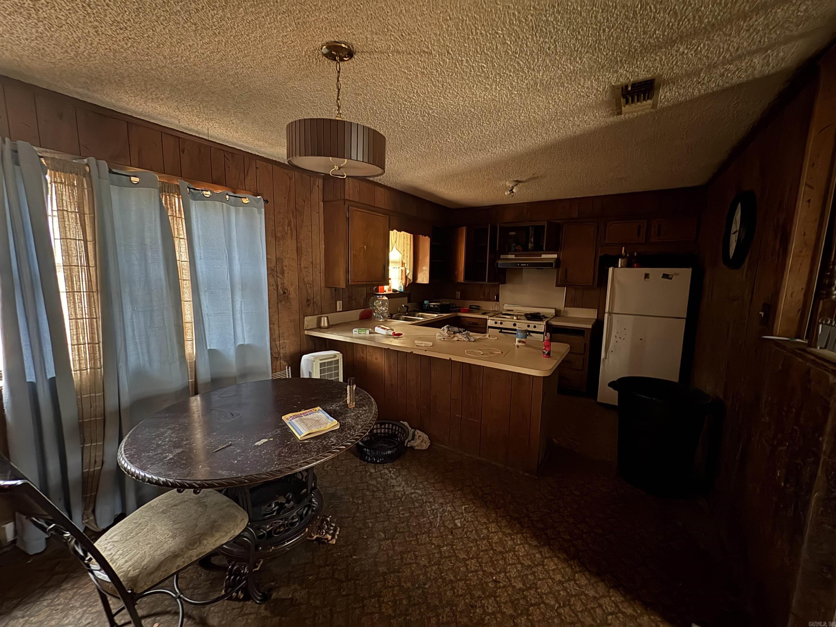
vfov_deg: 85.7
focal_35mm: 14
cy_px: 314
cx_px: 418
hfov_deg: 102.1
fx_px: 338
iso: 1000
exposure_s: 1/8
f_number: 2.2
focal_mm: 2.22
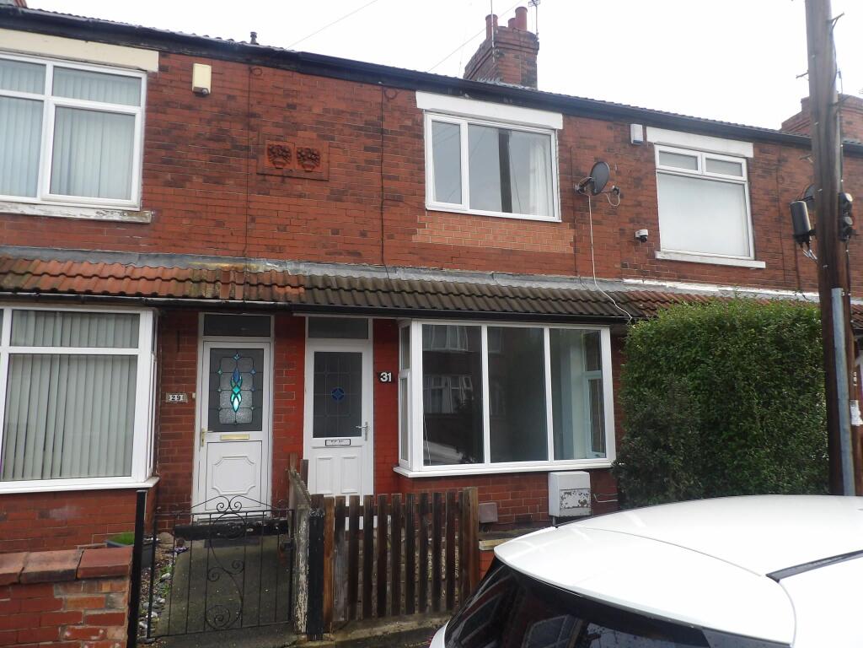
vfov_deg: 56.8
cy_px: 324
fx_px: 598
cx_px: 432
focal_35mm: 24
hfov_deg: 71.6
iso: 100
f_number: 3.2
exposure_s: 1/97
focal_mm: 4.3
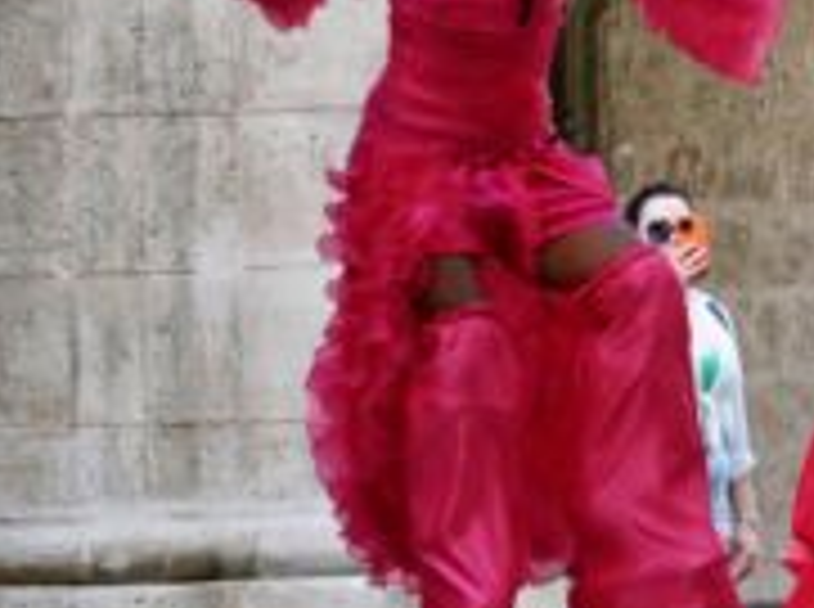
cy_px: -18
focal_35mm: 310
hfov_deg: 6.4
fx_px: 7275
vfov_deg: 4.8
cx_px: 854
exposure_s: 1/160
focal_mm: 70
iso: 2500
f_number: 11
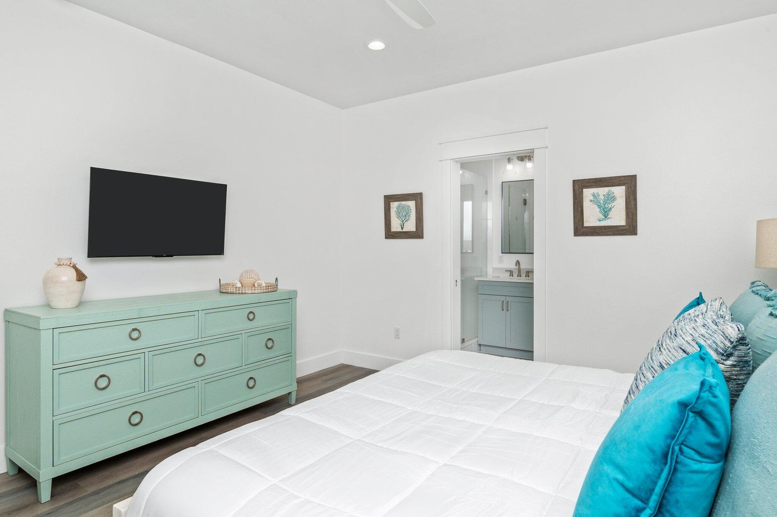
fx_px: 421
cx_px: 388
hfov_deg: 85.5
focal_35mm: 20
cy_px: 258
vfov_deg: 63.1
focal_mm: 19.5
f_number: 11
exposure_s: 1/200
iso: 320
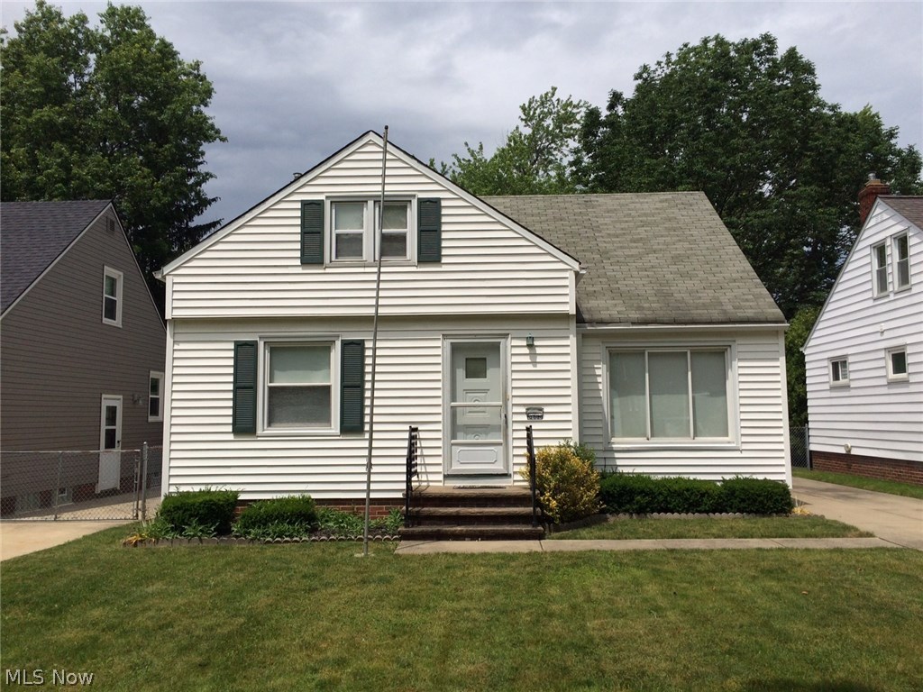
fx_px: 773
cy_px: 346
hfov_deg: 61.7
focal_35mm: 29
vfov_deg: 48.2
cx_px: 462
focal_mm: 4.15
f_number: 2.2
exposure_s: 1/5882
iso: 40
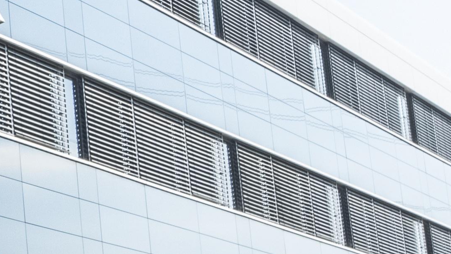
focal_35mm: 142
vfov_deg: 8.5
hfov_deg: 12.8
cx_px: -509
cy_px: 6
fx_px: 1698
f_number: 11
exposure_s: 1/5000
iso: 400
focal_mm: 20
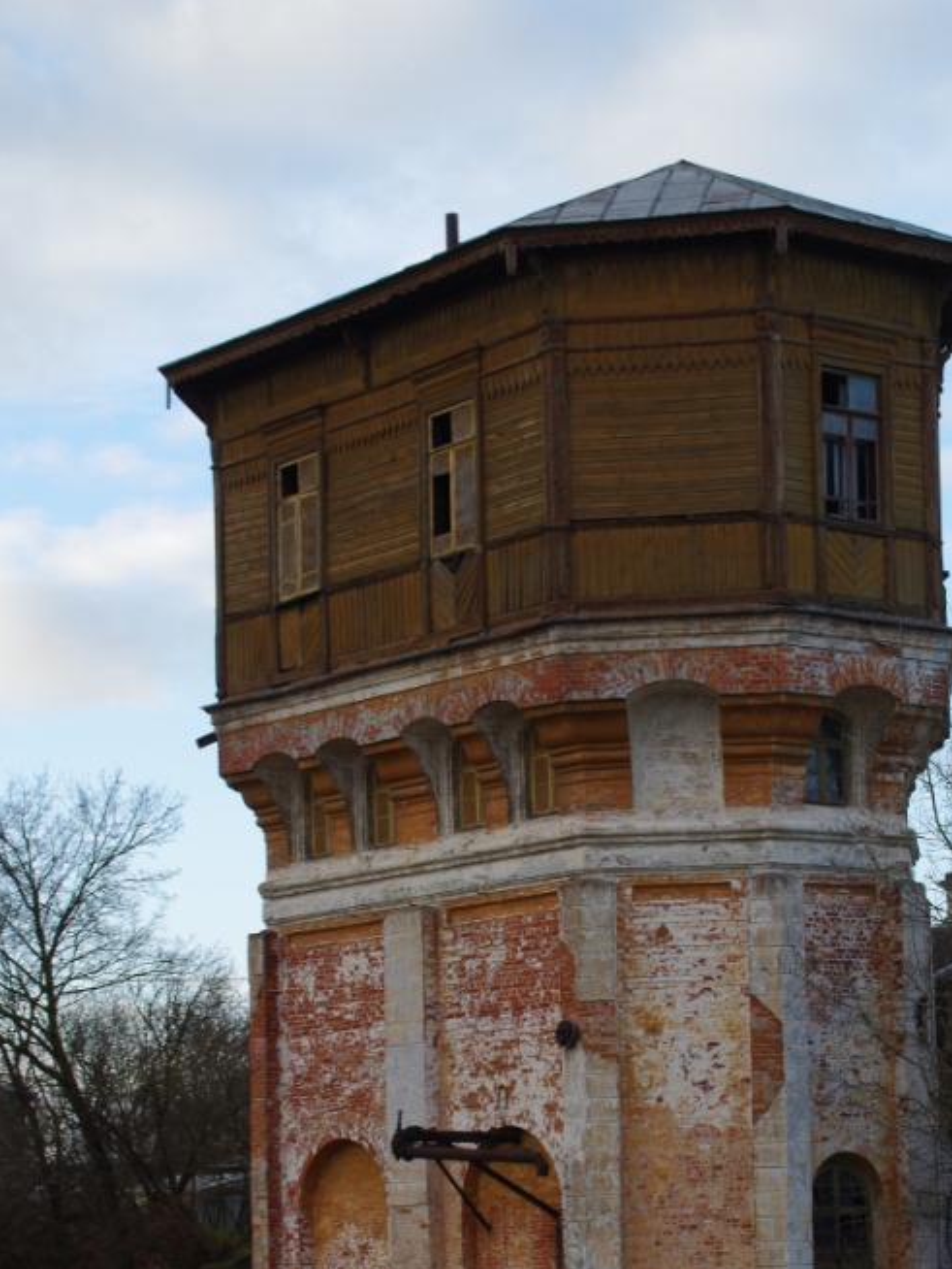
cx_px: 565
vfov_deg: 20.5
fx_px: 3481
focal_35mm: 95
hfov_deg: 15.6
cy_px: 920
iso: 250
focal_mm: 40
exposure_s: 1/80
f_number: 11
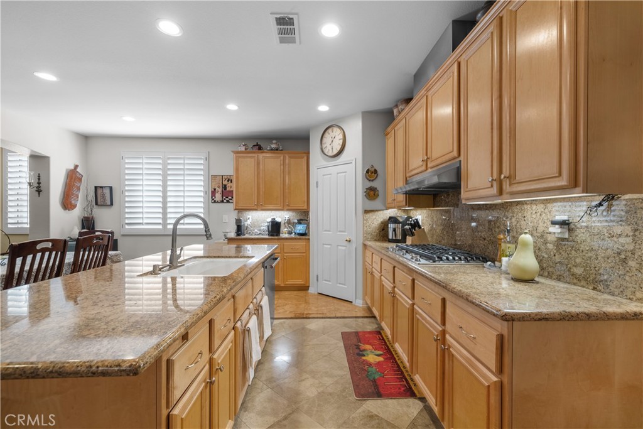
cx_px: 322
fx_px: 250
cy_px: 214
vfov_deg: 81.2
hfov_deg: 104.2
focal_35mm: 14
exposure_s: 1.6
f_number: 9
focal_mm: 14
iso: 100
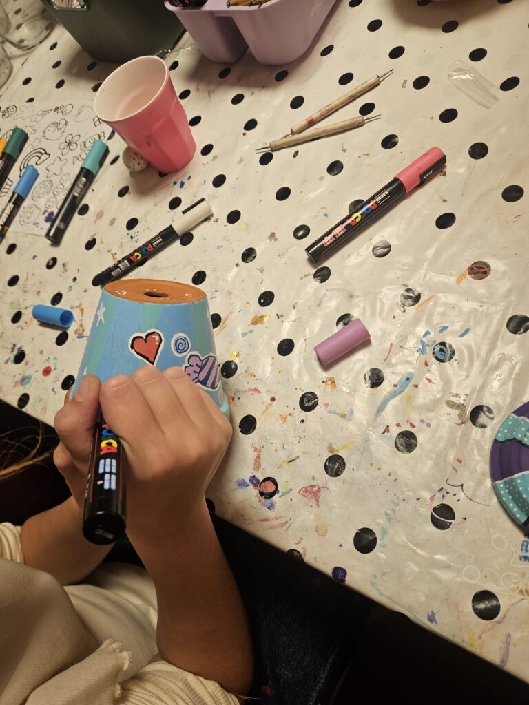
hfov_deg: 58.9
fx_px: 469
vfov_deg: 73.9
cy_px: 352
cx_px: 264
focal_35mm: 23
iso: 160
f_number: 1.8
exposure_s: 1/100
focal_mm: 5.4
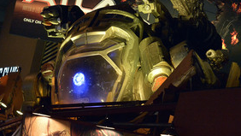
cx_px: 161
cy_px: 99
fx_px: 748
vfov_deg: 10.4
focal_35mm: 117
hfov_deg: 18.3
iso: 3200
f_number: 6.3
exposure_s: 1/250
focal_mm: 70
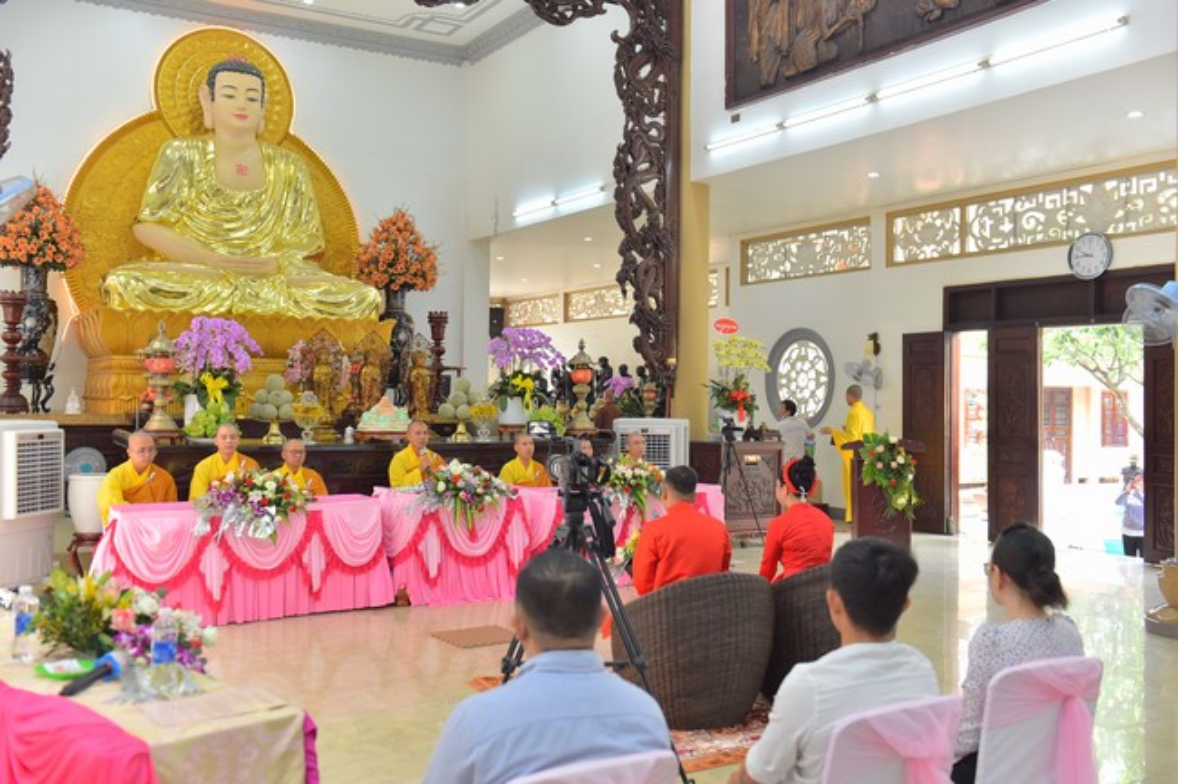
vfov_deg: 37.8
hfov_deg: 54.4
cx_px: 589
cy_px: 392
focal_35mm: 35
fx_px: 1145
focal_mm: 35
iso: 800
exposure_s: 1/125
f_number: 3.5
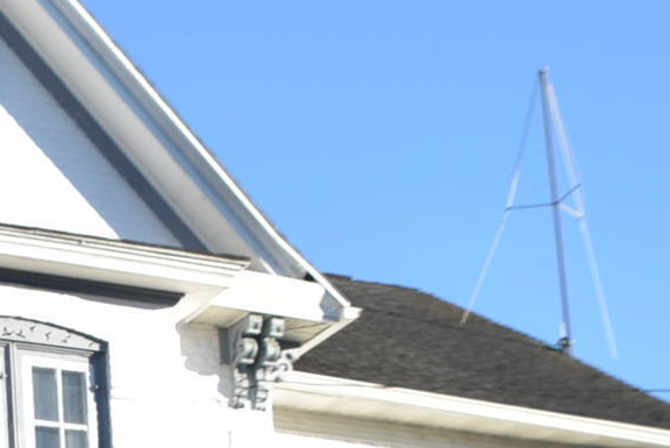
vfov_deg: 7.3
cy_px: 621
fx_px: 3483
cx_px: -108
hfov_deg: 10.8
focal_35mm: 187
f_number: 4
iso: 100
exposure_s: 1/320
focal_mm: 24
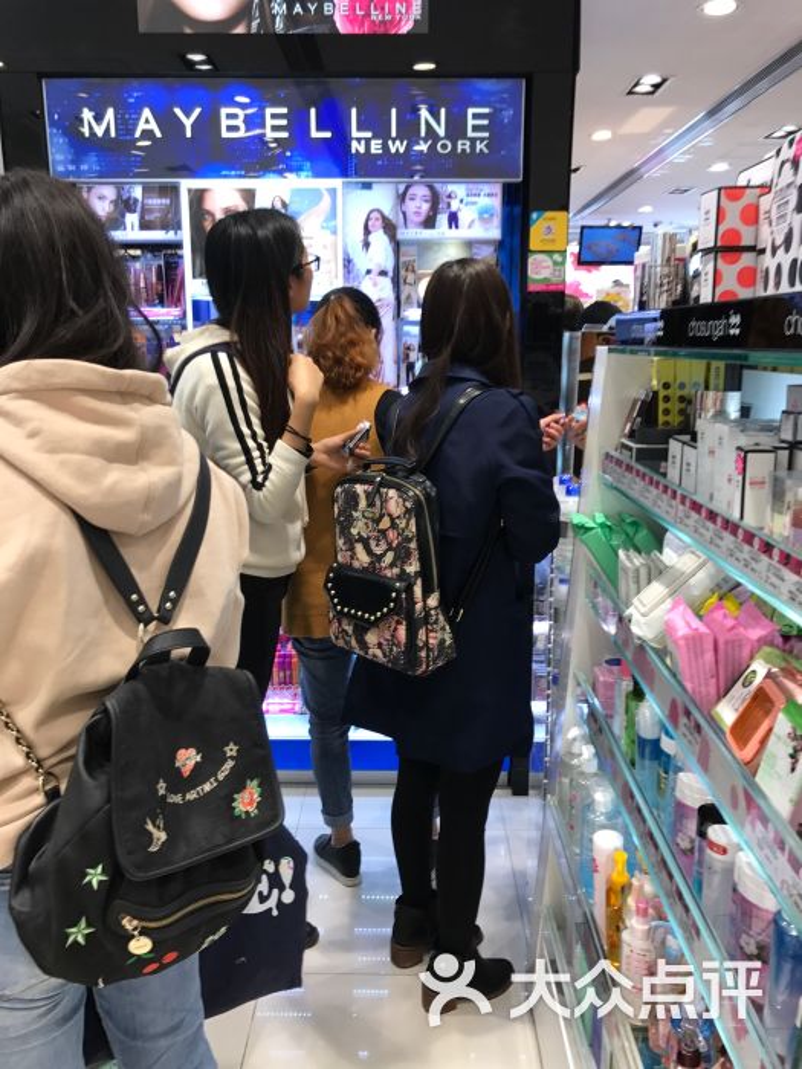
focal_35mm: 28
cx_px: 401
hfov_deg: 49.7
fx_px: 865
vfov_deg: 63.4
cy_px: 534
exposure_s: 1/49
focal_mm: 3.99
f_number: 1.8
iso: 32
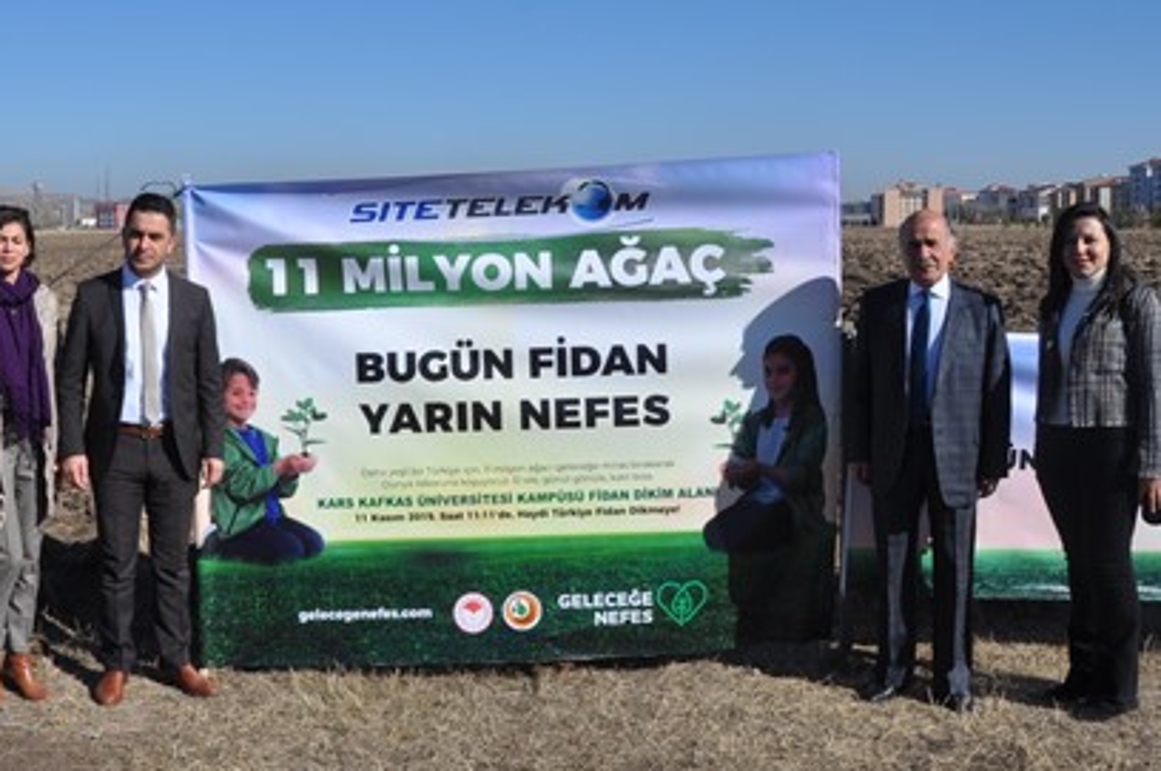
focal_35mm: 43
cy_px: 307
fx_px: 1385
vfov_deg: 31.0
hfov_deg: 45.2
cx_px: 447
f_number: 14
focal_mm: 18
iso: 200
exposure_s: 1/200
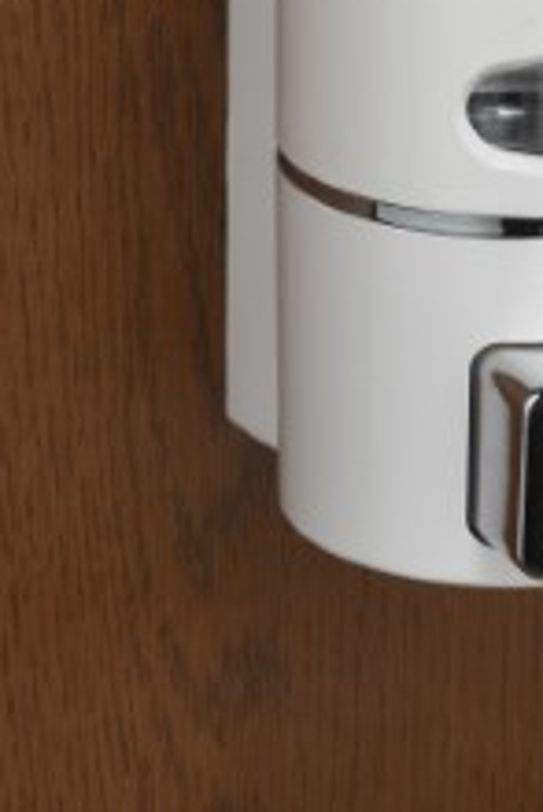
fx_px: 7815
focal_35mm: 346
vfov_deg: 5.9
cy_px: -277
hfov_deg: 4.0
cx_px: 499
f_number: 16
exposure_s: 1/30
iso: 100
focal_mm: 85
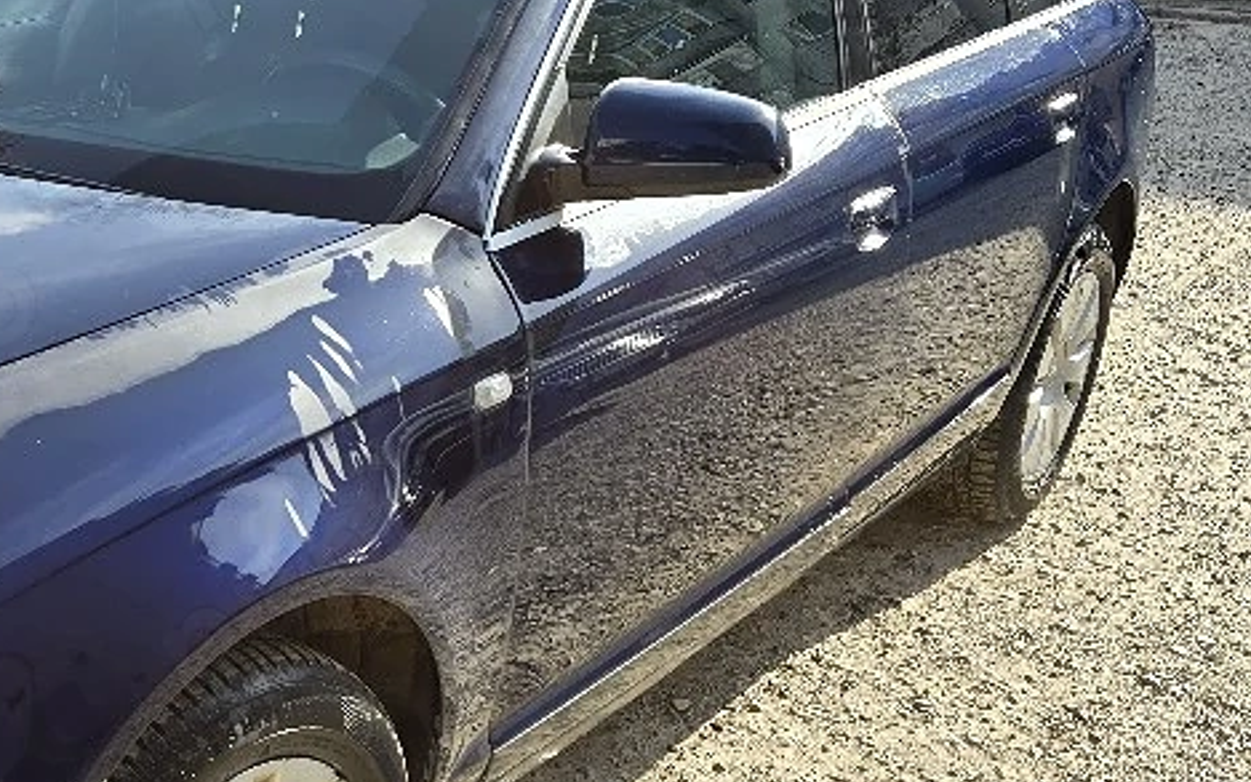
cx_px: -72
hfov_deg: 34.4
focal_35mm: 52
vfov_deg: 24.8
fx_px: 1773
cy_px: 499
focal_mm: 6.3
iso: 12
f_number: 1.7
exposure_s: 1/263
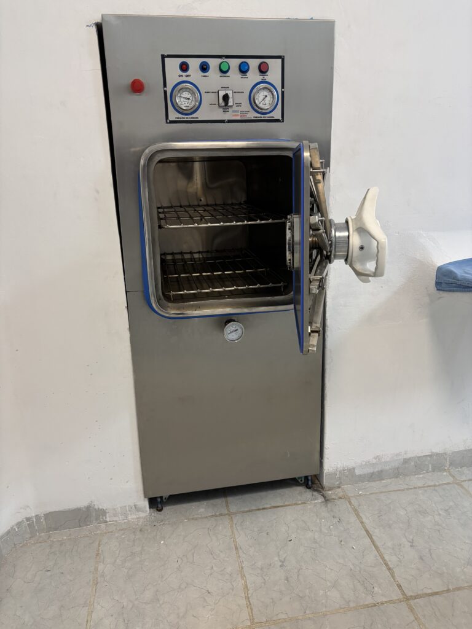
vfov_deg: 67.3
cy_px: 314
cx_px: 236
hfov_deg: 53.1
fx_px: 473
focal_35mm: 26
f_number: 1.6
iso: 200
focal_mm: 5.96
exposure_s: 1/60
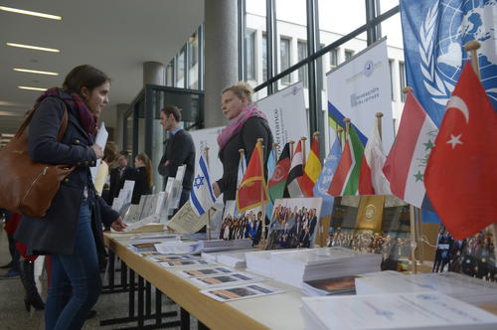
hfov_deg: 63.7
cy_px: 165
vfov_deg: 44.8
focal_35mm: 29
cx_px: 248
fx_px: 400
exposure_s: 1/160
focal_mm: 29
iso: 500
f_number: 6.3
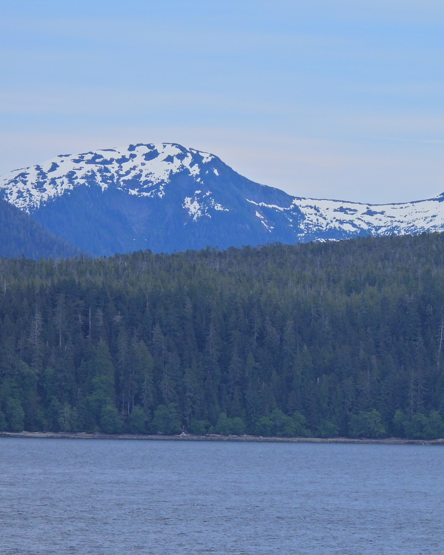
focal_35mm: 326
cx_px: 348
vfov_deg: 5.9
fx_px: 5355
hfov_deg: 4.7
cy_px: 281
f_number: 4.5
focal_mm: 42.8
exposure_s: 1/1250
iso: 100
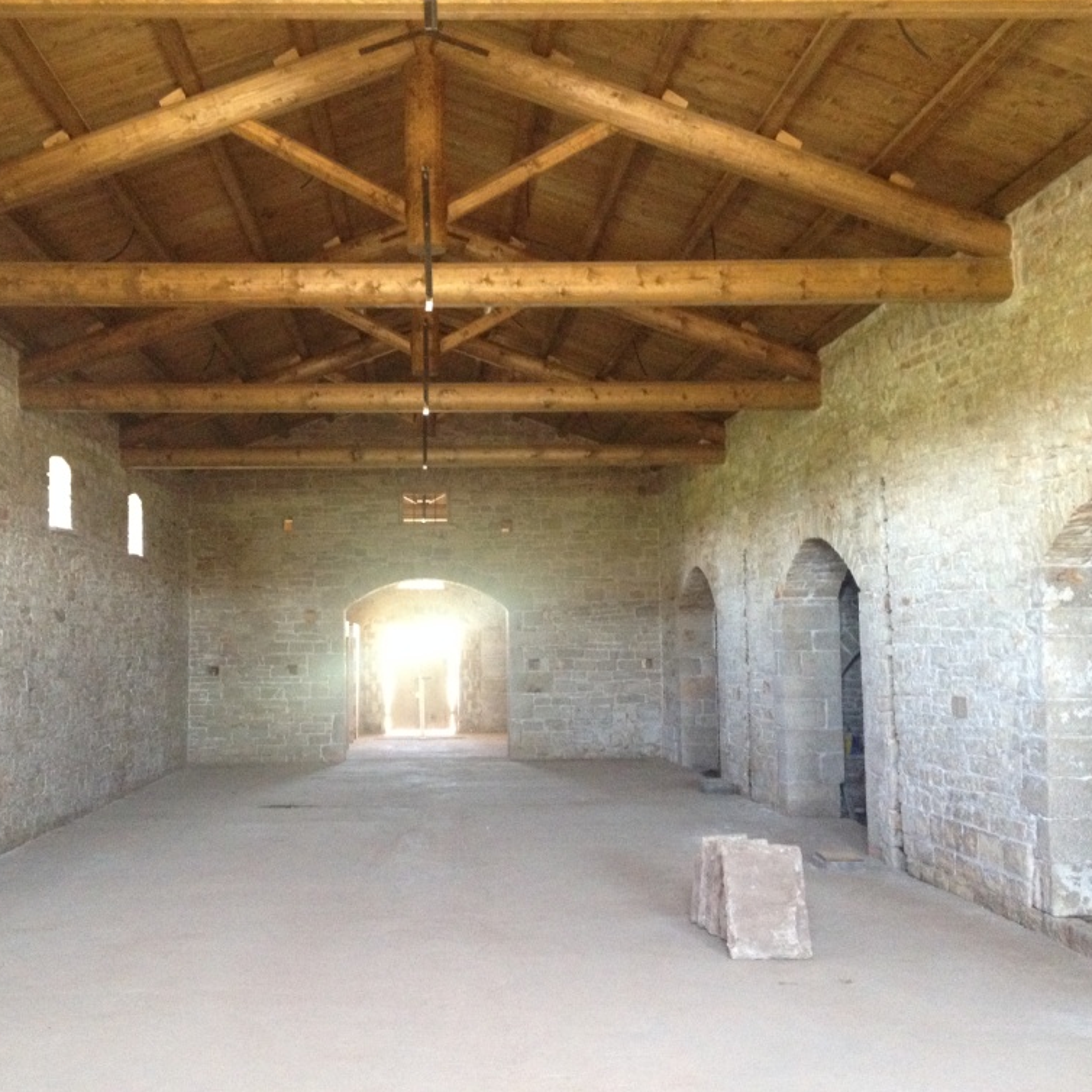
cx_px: 456
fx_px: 1499
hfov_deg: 39.9
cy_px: 537
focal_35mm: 42
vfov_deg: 40.0
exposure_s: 1/20
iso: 400
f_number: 2.4
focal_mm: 4.28
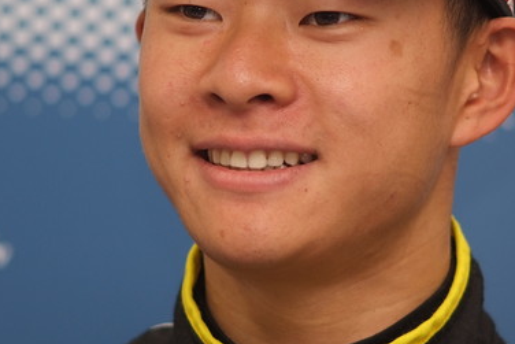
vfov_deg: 2.7
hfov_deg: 4.0
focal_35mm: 517
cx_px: 266
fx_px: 7398
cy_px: 126
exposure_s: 1/250
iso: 400
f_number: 2.8
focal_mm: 180
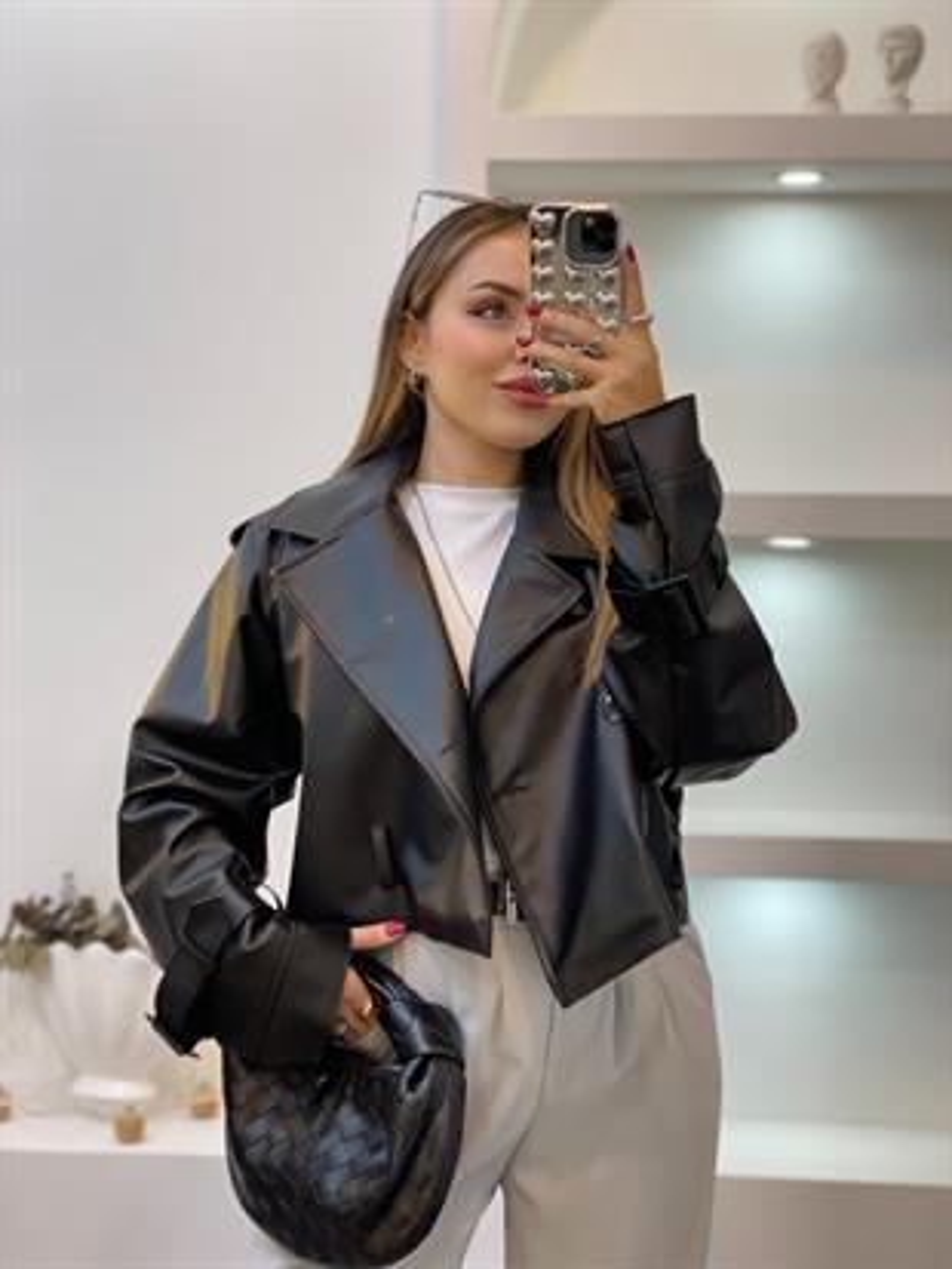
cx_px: 476
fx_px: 1906
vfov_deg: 36.8
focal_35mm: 52
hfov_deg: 28.0
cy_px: 634
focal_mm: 6
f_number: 2
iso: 100
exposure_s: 1/100
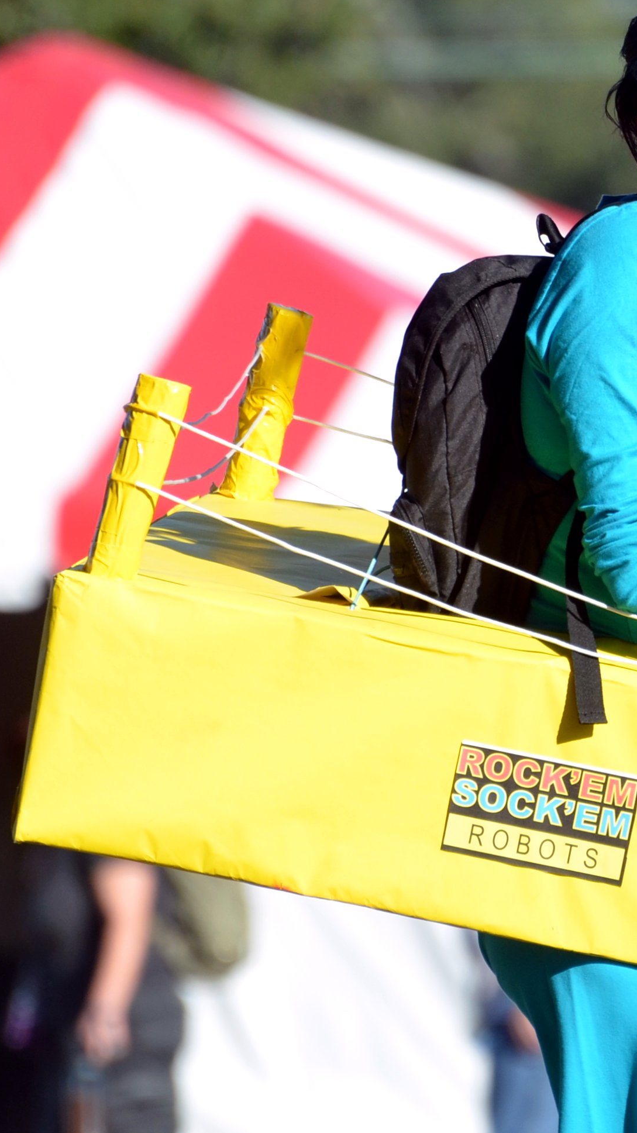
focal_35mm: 808
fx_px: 24272
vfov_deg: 2.7
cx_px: 816
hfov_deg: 1.5
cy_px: 449
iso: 400
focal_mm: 270
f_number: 5.6
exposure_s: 1/1000
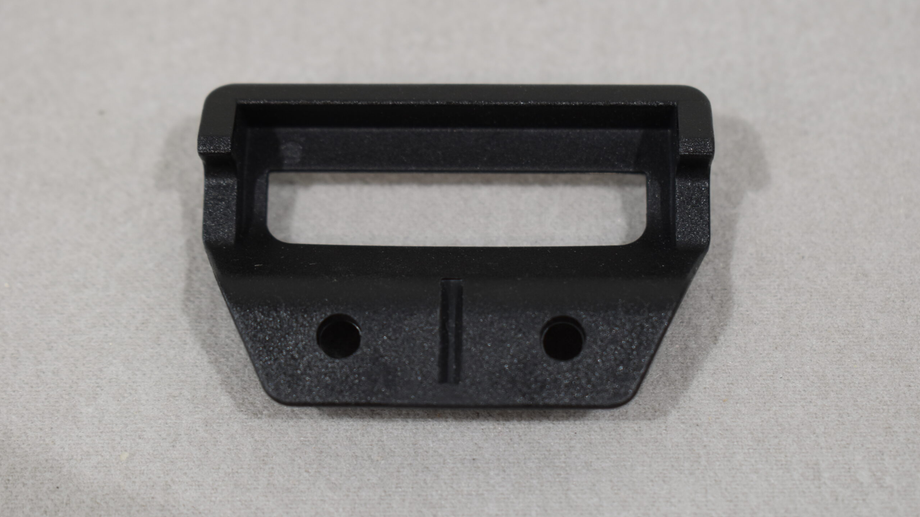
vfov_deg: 14.7
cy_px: 249
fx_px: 2000
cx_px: 461
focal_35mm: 82
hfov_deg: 25.9
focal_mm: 52
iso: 400
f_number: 6.3
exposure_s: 1/60
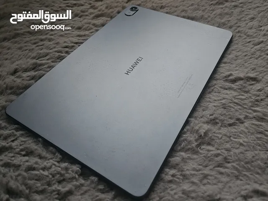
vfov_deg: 58.9
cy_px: 100
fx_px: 178
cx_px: 134
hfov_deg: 73.9
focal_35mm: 23
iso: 800
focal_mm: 6.3
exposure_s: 1/25.1
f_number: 1.7
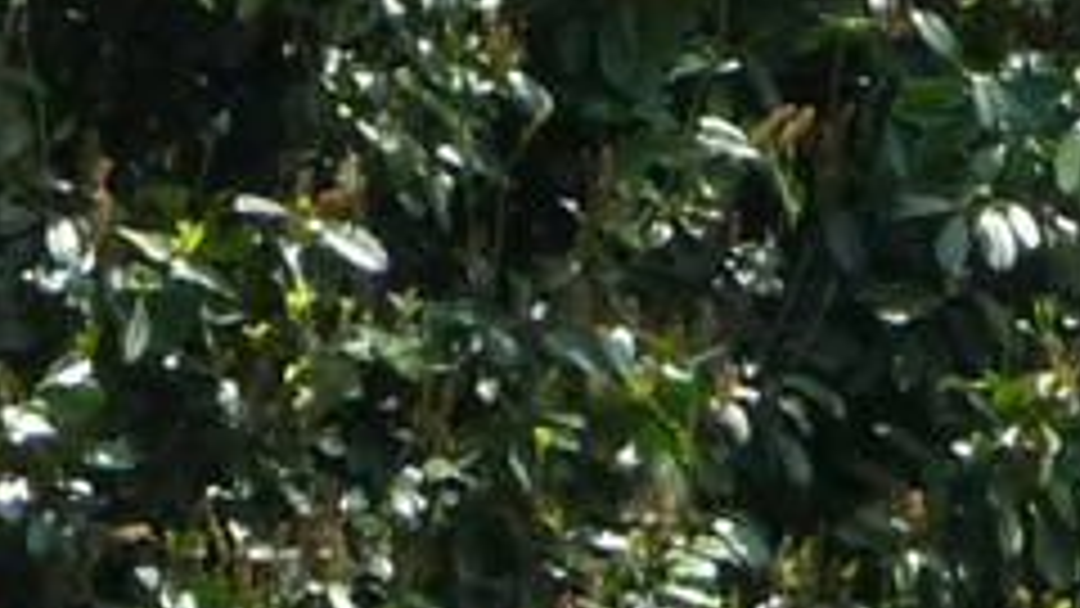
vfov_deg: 0.9
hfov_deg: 1.6
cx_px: 531
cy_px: 1148
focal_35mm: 1371
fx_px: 39262
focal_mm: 32.3
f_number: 4.8
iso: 320
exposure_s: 1/500
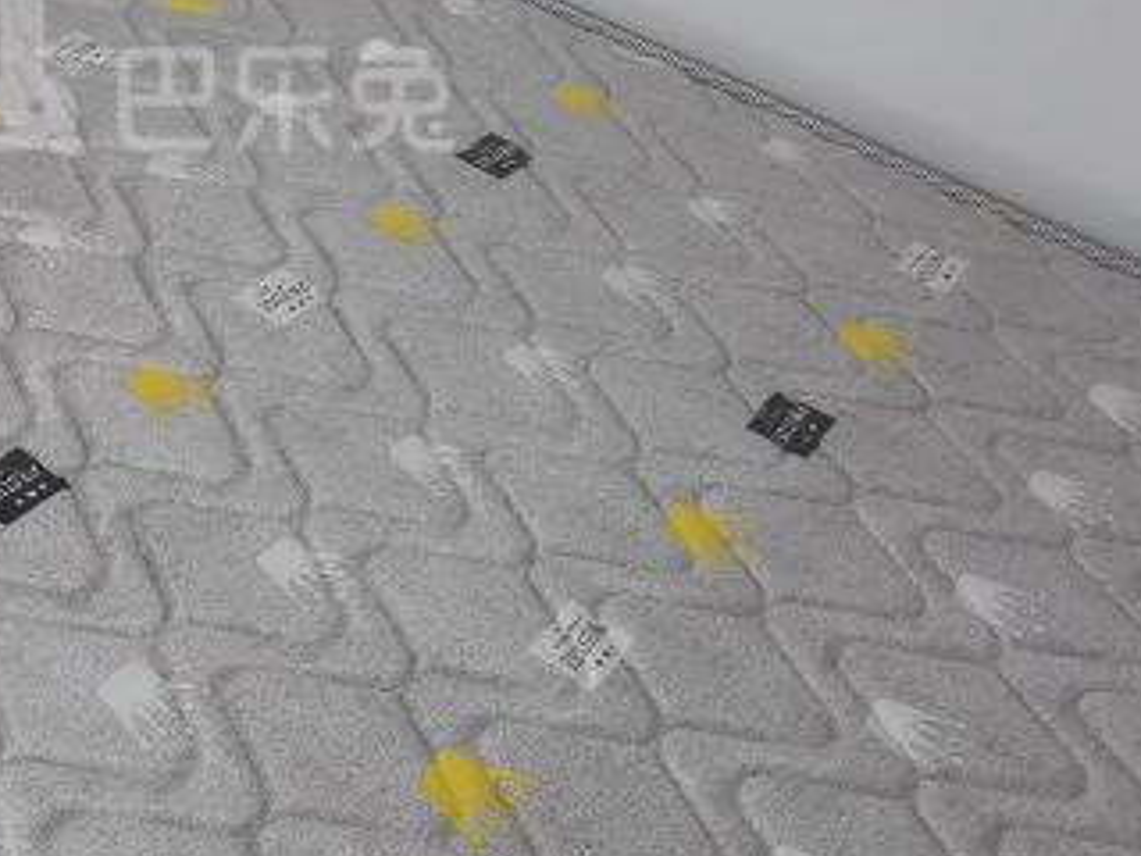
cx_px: 171
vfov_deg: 22.0
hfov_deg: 28.9
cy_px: 61
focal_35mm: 65
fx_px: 2143
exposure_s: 1/100
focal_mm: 5.5
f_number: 1.8
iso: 200
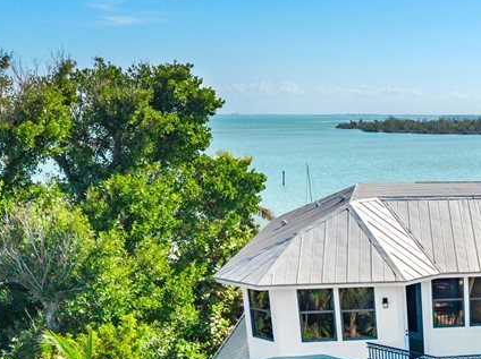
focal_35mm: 58
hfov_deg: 29.9
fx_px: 805
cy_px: 364
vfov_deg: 24.0
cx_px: 531
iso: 100
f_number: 1.8
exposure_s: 1/500
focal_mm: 8.67
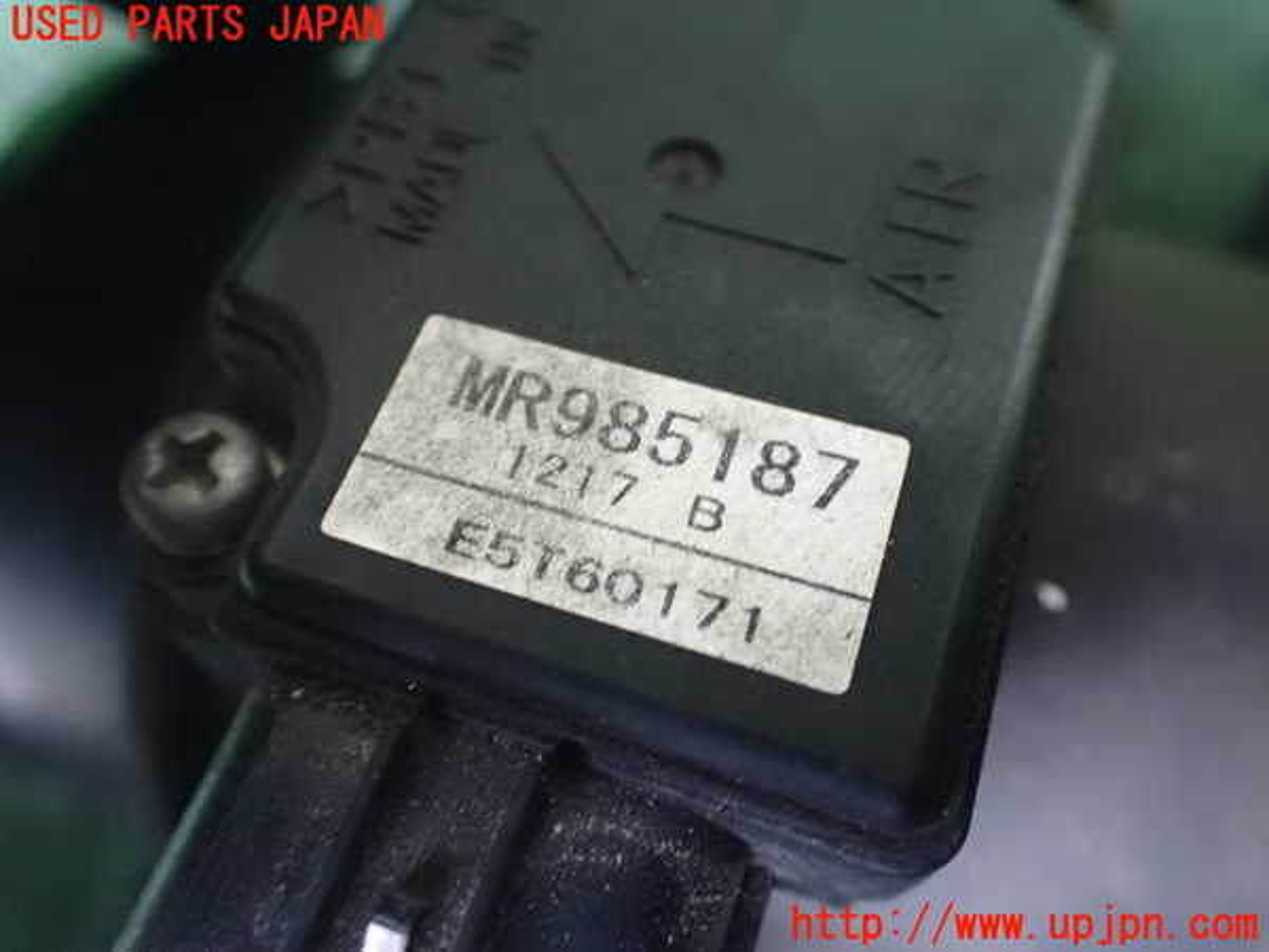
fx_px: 1100
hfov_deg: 60.0
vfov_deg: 46.8
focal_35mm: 30
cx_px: 634
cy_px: 476
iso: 1600
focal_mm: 5.4
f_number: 2.3
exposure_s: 1/15
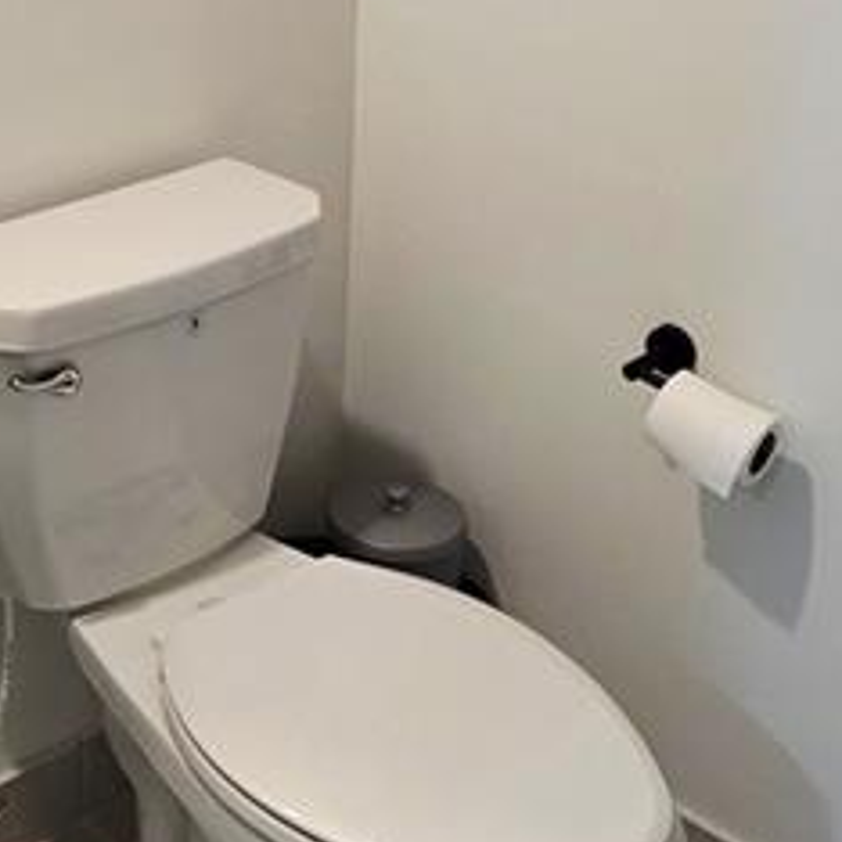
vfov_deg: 28.4
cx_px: 119
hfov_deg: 28.2
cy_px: 166
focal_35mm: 59
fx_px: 1624
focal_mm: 2.2
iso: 160
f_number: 1.9
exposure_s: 1/120
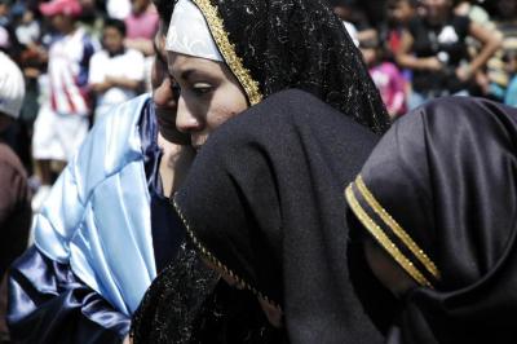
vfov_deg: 13.0
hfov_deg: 19.5
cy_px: 172
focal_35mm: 105
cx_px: 258
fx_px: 1507
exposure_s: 1/4000
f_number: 6.3
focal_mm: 70
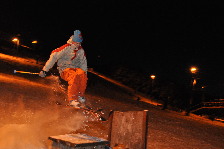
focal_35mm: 42
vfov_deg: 31.8
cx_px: 112
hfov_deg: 46.4
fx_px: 261
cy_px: 74
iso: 1600
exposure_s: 1/100
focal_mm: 28
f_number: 9
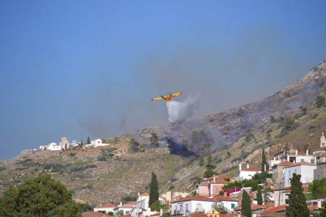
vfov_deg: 4.6
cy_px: 108
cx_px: 163
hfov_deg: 6.9
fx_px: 2716
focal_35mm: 300
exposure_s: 1/2000
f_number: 6.3
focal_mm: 200
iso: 320
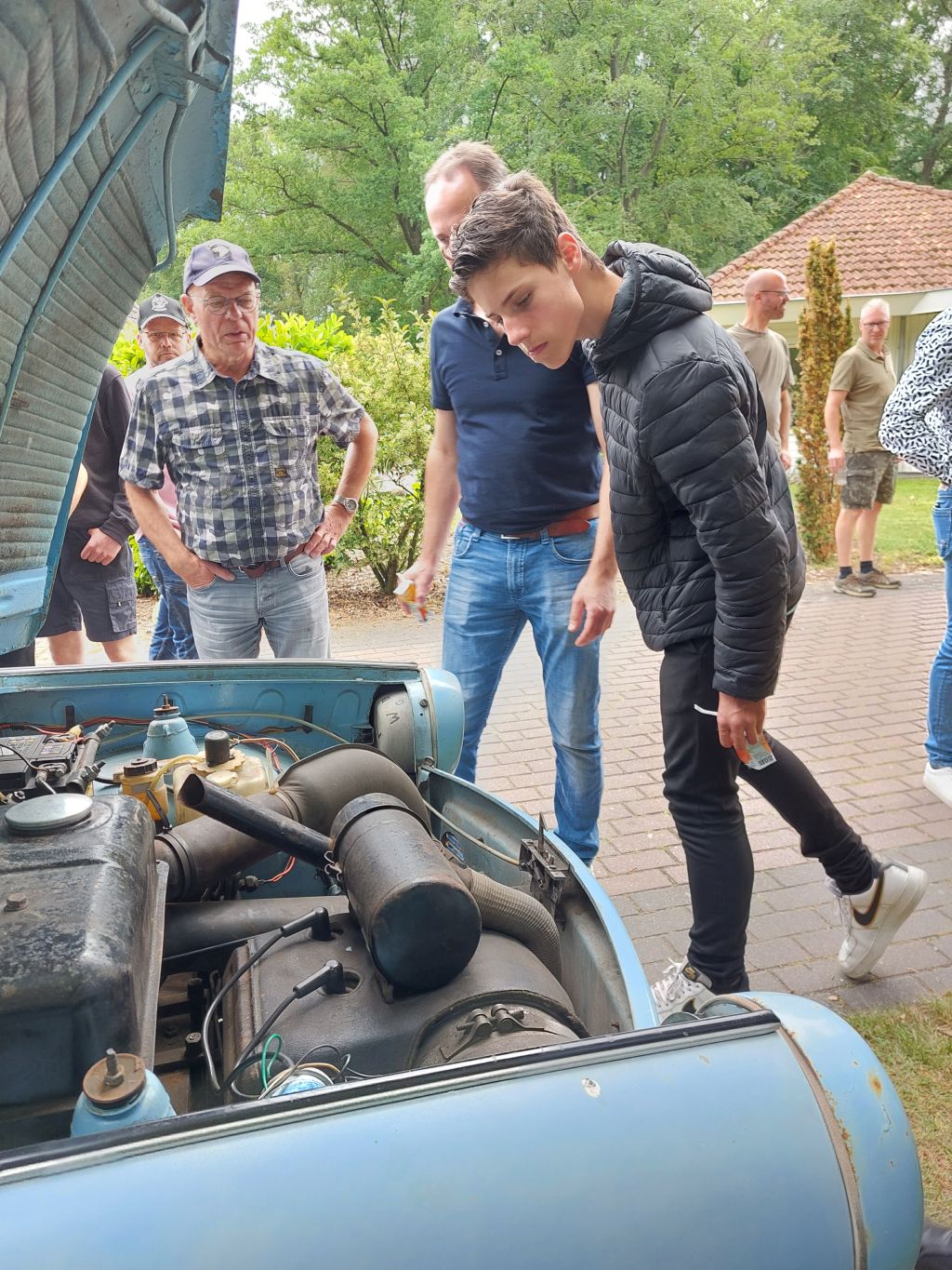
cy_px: 635
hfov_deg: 54.9
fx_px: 917
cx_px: 476
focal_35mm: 25
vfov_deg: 69.4
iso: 25
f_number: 1.8
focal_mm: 5.23
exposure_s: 1/60
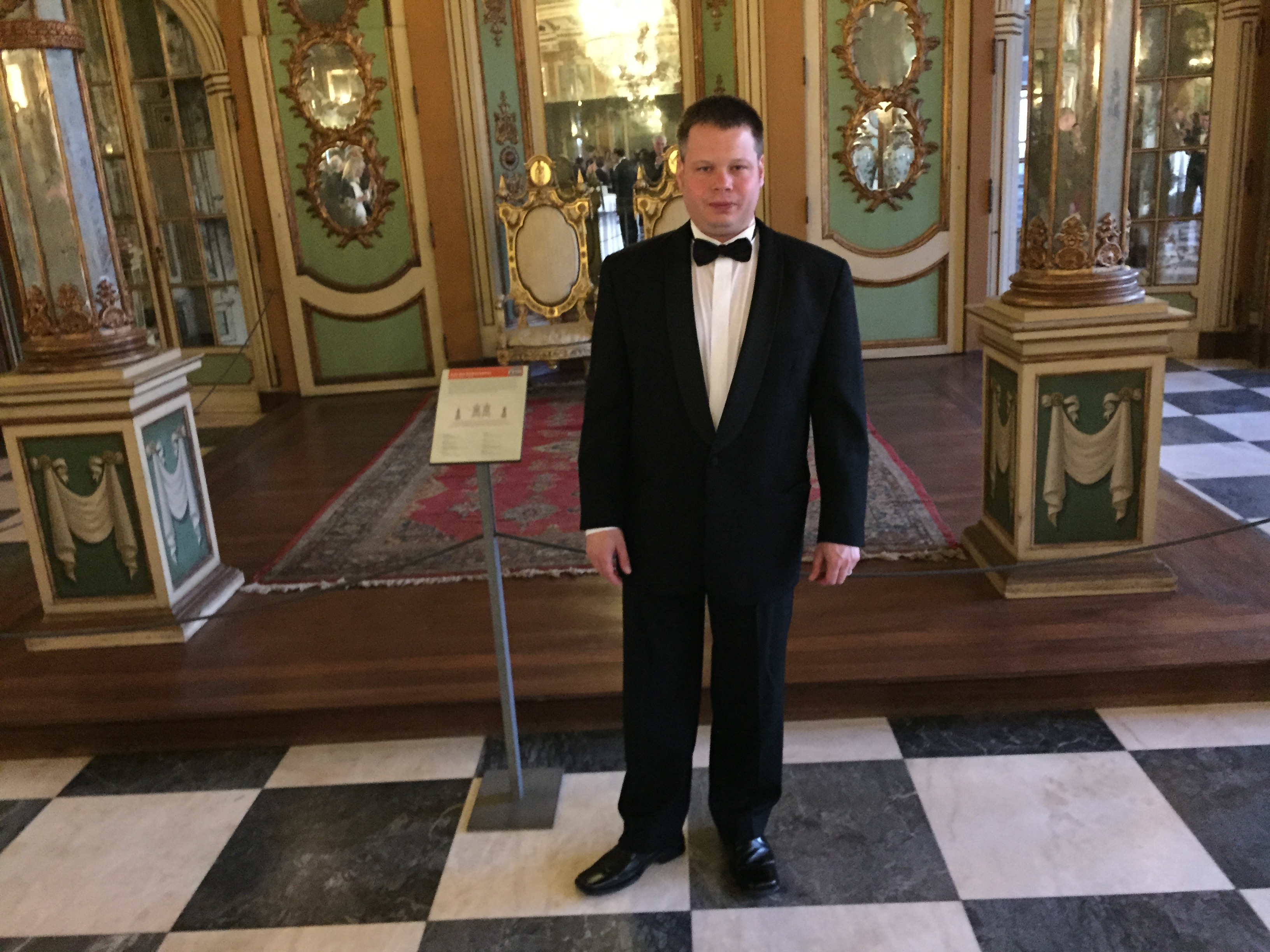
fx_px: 1064
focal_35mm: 29
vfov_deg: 48.2
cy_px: 476
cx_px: 635
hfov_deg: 61.7
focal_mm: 4.15
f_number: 2.2
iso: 500
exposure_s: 1/15
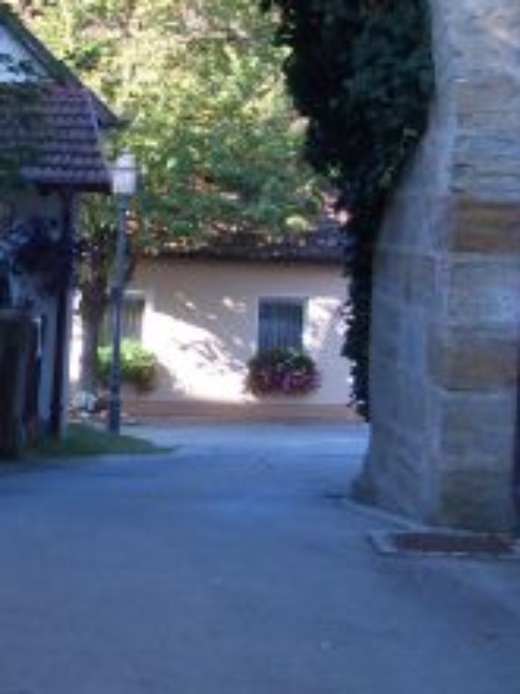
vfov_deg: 17.5
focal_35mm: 112
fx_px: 2243
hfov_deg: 13.1
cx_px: 22
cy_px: 183
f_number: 2.8
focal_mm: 6.8
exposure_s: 1/100
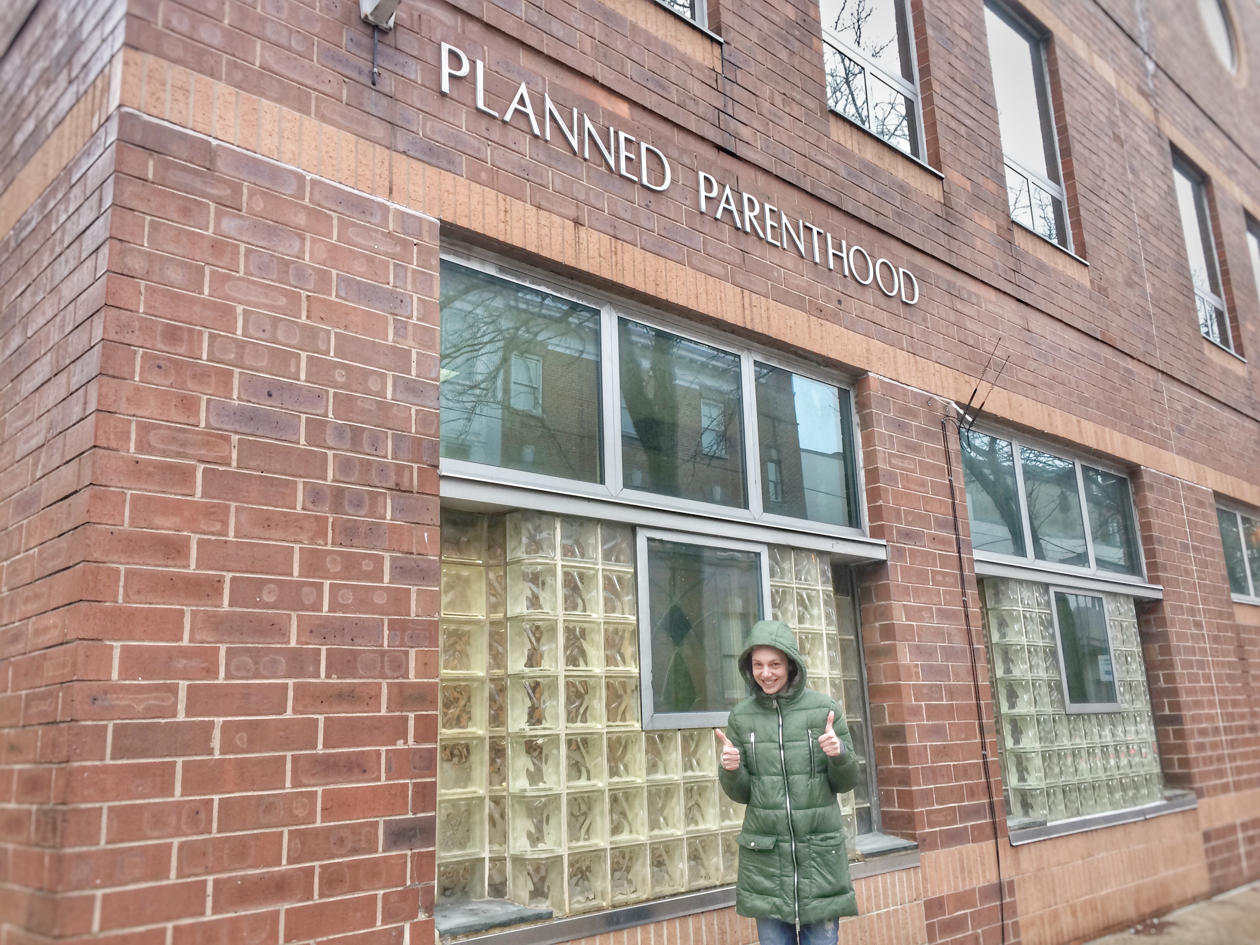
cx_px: 630
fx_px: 1056
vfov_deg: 48.2
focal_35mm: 29
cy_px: 472
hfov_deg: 61.7
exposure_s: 1/30
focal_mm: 4.15
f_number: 2.2
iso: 50
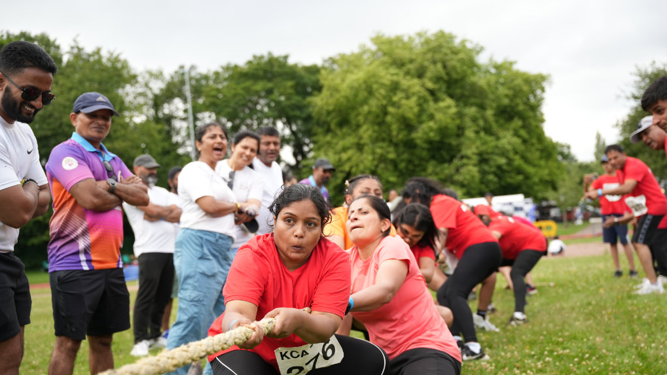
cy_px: 209
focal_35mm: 43
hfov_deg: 47.5
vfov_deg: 27.8
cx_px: 333
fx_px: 758
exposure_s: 1/800
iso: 250
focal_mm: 40.8
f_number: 2.8
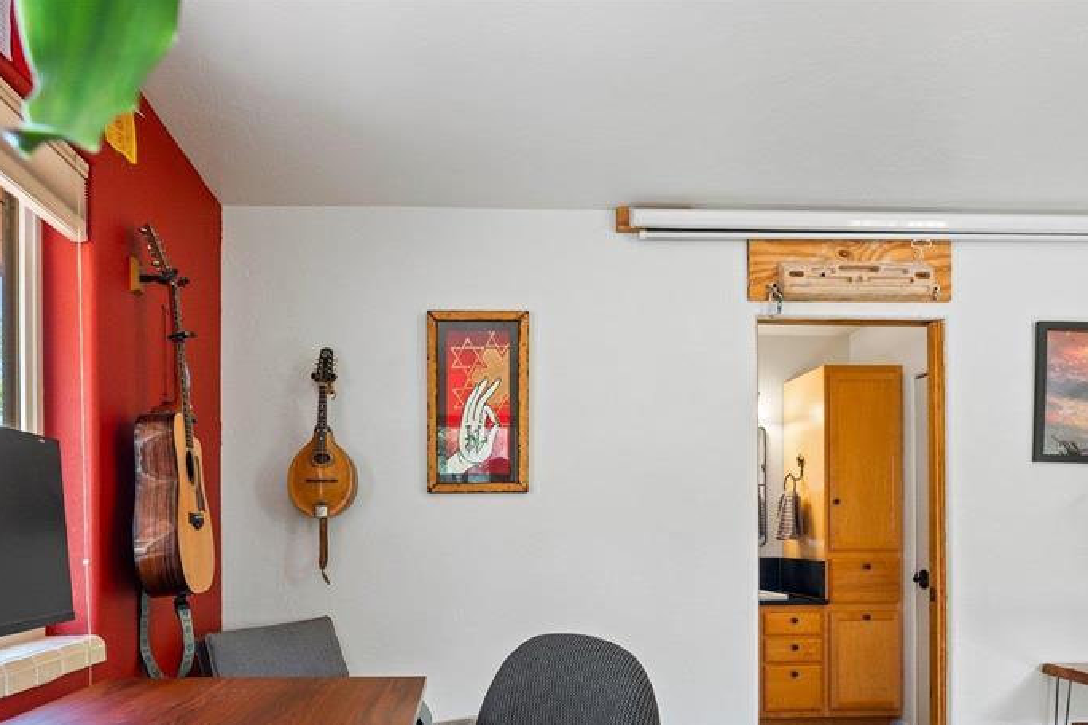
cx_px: 478
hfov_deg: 73.5
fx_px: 725
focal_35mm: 24
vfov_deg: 51.0
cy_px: 540
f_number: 8
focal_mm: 16
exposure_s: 1/15
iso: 400
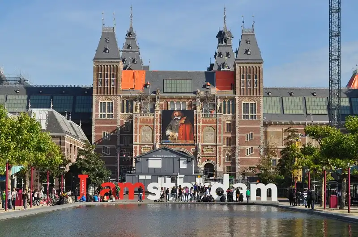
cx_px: 179
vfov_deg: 16.5
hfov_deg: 24.7
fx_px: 819
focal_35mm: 82
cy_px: 118
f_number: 9
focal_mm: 55
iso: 200
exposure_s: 1/320
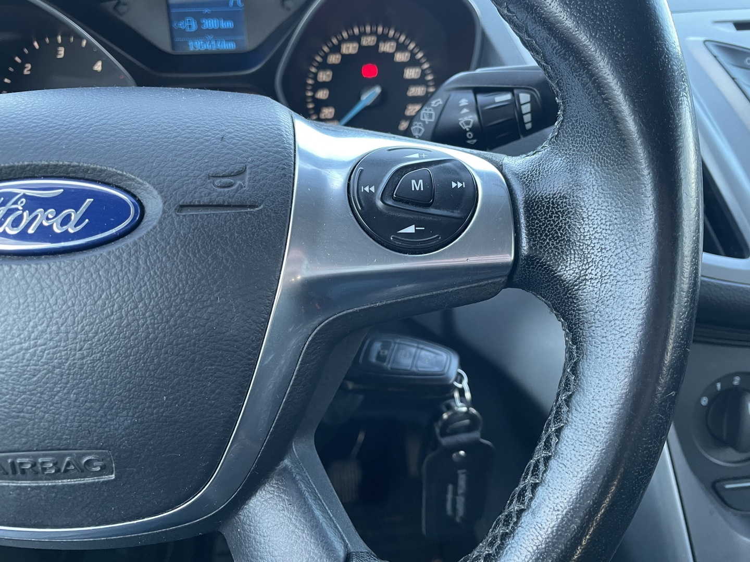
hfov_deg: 67.3
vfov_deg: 53.1
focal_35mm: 26
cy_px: 281
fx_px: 563
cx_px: 375
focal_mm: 4.2
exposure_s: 1/60
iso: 160
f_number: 1.6
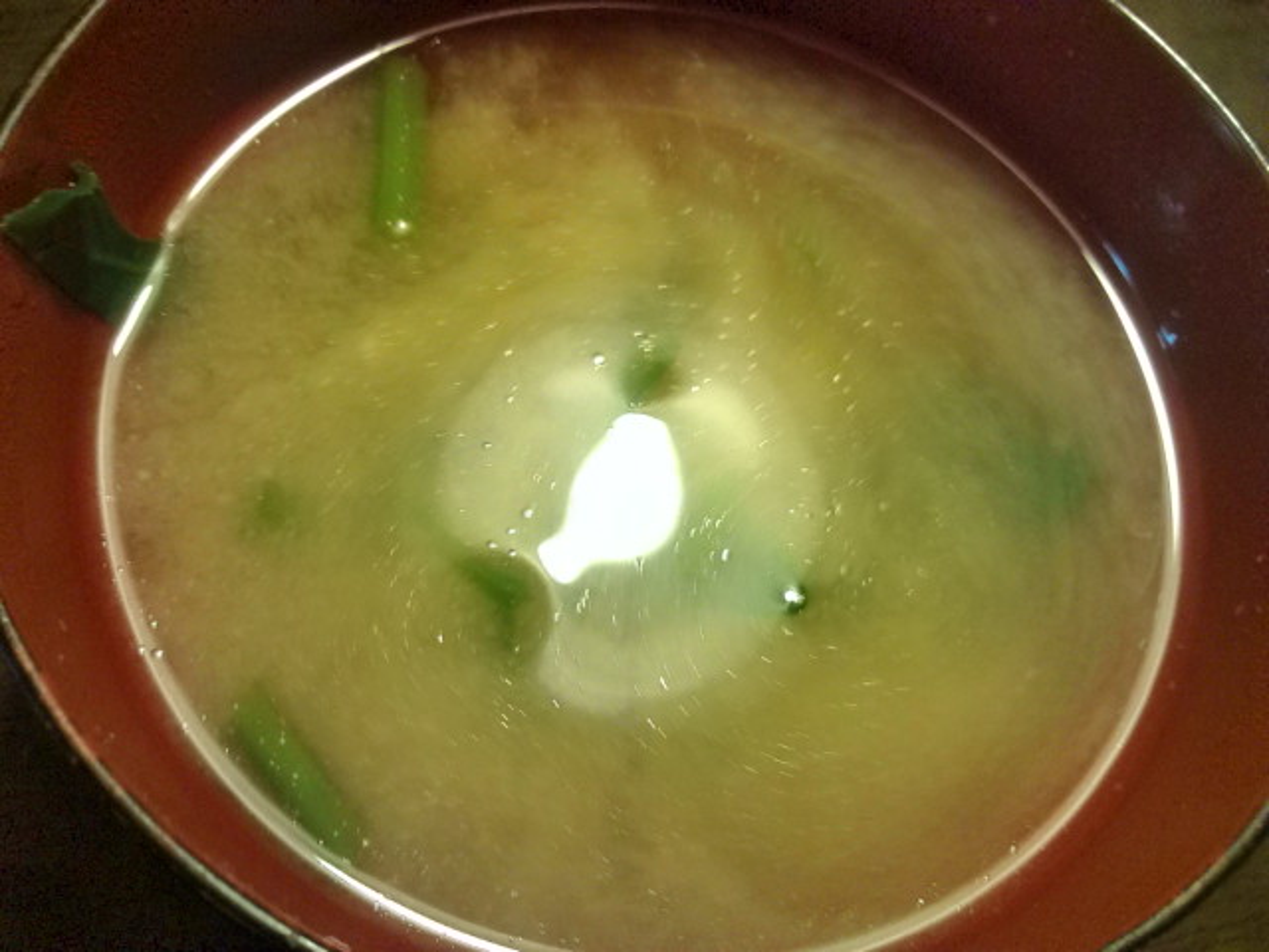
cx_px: 634
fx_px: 1173
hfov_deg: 56.8
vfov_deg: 44.2
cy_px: 476
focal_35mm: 32
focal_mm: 3.3
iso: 102
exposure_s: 1/8.02
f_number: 2.8
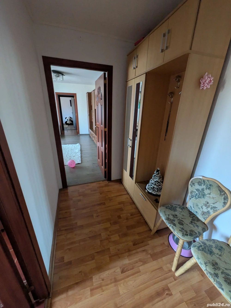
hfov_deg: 85.7
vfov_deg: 102.0
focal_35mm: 14
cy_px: 154
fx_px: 124
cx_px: 116
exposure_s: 1/25
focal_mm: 1.83
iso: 467
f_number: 2.2
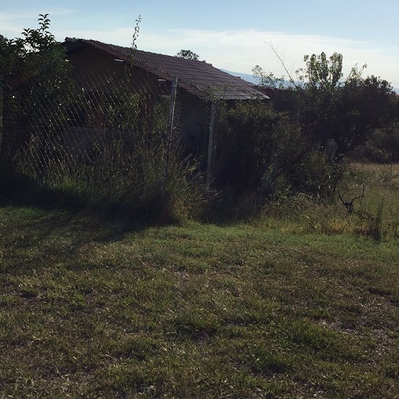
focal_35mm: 50
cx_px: 160
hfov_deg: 33.9
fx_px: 652
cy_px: 132
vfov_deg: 33.7
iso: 32
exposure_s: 1/5650
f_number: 2.2
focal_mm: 4.15
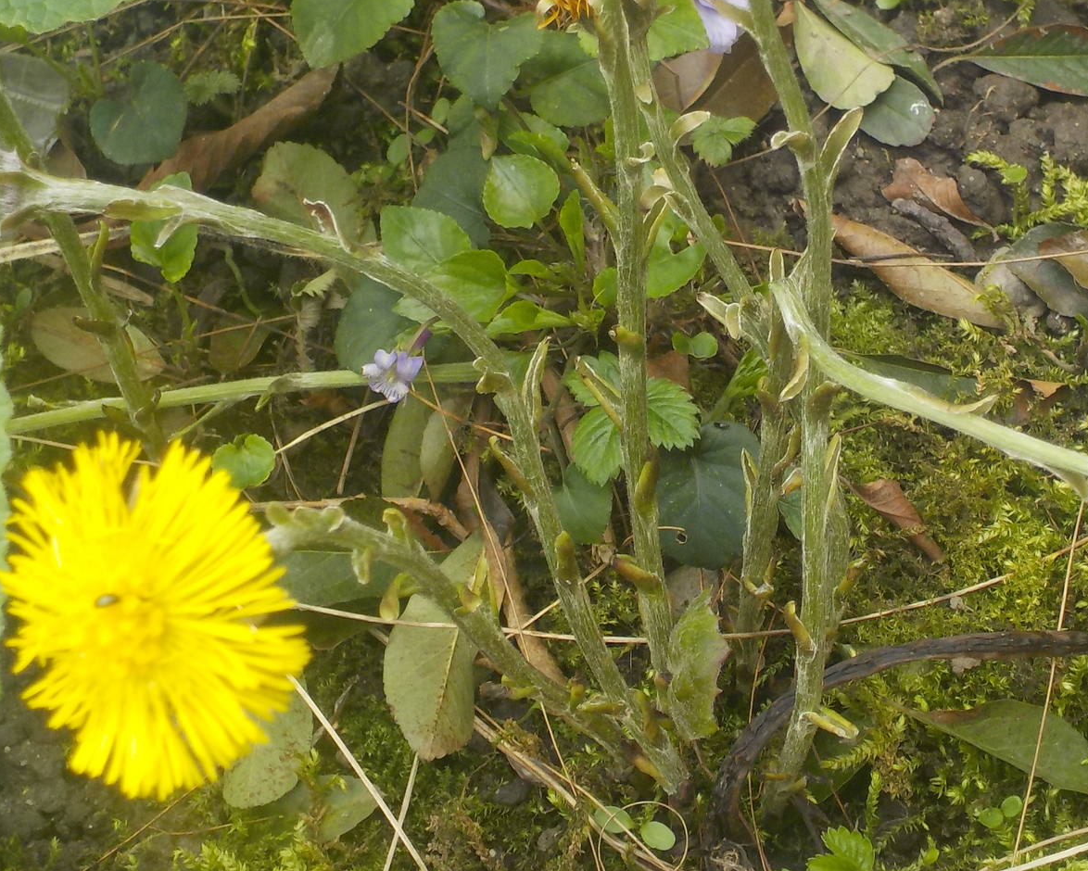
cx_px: 724
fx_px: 2416
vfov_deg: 20.4
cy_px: 368
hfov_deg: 25.3
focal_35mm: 75
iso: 125
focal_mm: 6.4
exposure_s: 1/80
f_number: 4.2
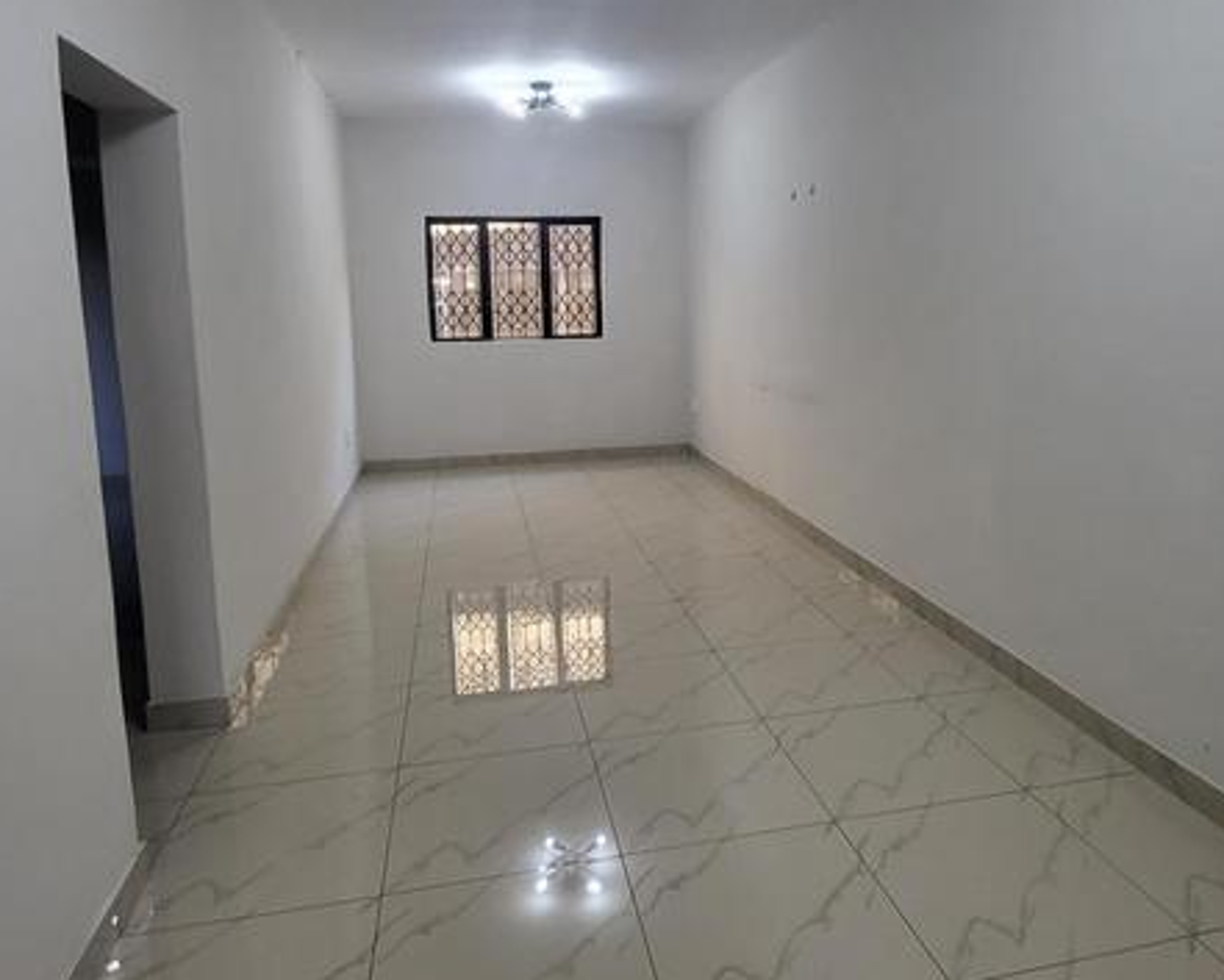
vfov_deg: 60.6
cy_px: 416
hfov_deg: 72.3
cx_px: 680
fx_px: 833
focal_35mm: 23
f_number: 2.2
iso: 100
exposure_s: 1/50
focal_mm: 1.74
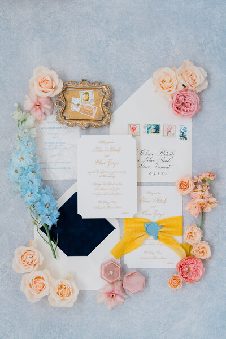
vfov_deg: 39.6
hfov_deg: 27.0
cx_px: 113
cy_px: 170
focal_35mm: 50
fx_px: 471
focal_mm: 50
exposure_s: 1/250
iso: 100
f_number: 3.5
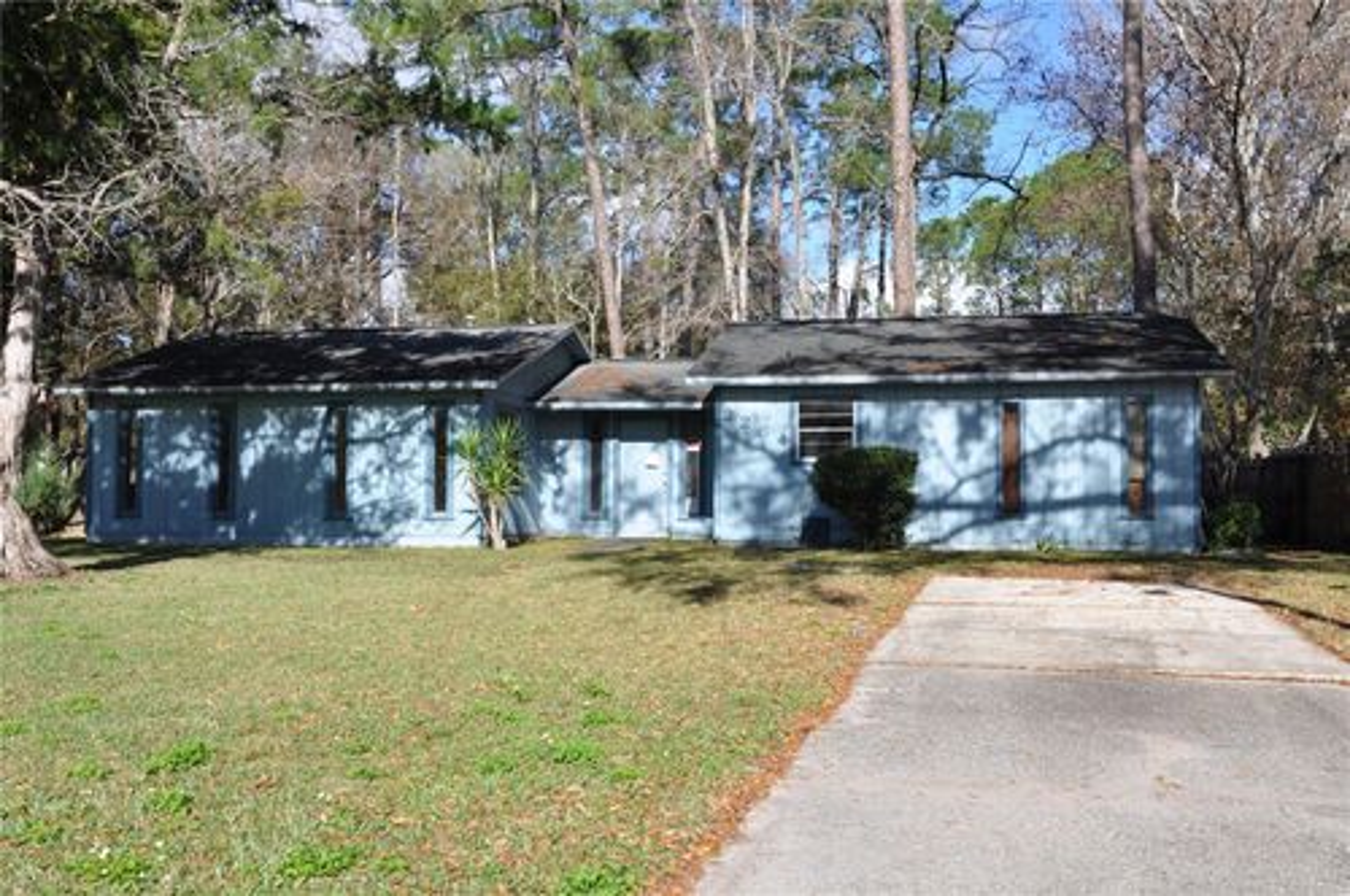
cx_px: 675
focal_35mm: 36
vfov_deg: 36.8
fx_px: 1348
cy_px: 448
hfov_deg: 53.2
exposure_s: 1/320
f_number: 9
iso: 200
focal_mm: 24
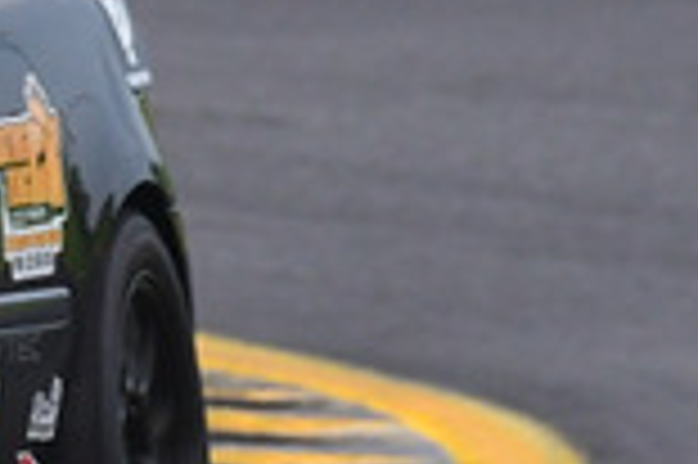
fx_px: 63063
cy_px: -122
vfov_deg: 0.4
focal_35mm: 3256
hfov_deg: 0.6
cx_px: -671
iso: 1000
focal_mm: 420
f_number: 10
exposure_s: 1/640
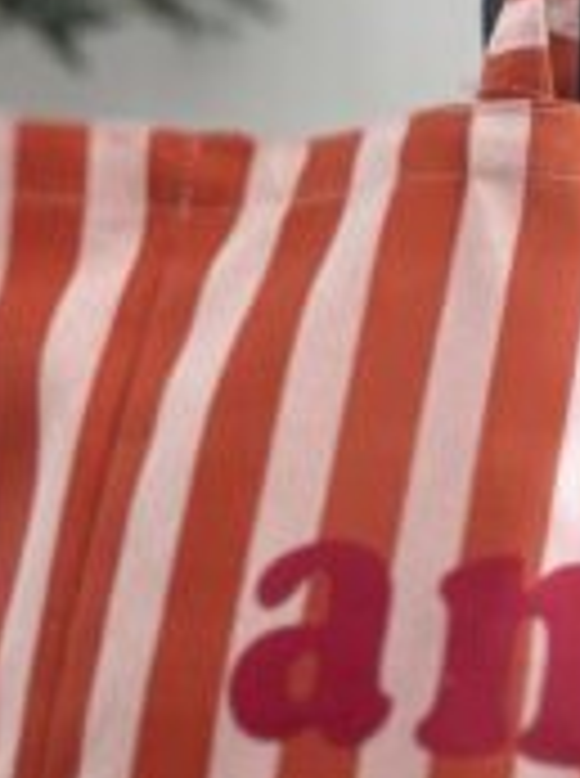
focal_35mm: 116
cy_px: 79
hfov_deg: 12.2
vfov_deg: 16.8
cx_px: 814
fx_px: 2601
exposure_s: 1/121
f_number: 1.9
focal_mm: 2.69
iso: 40
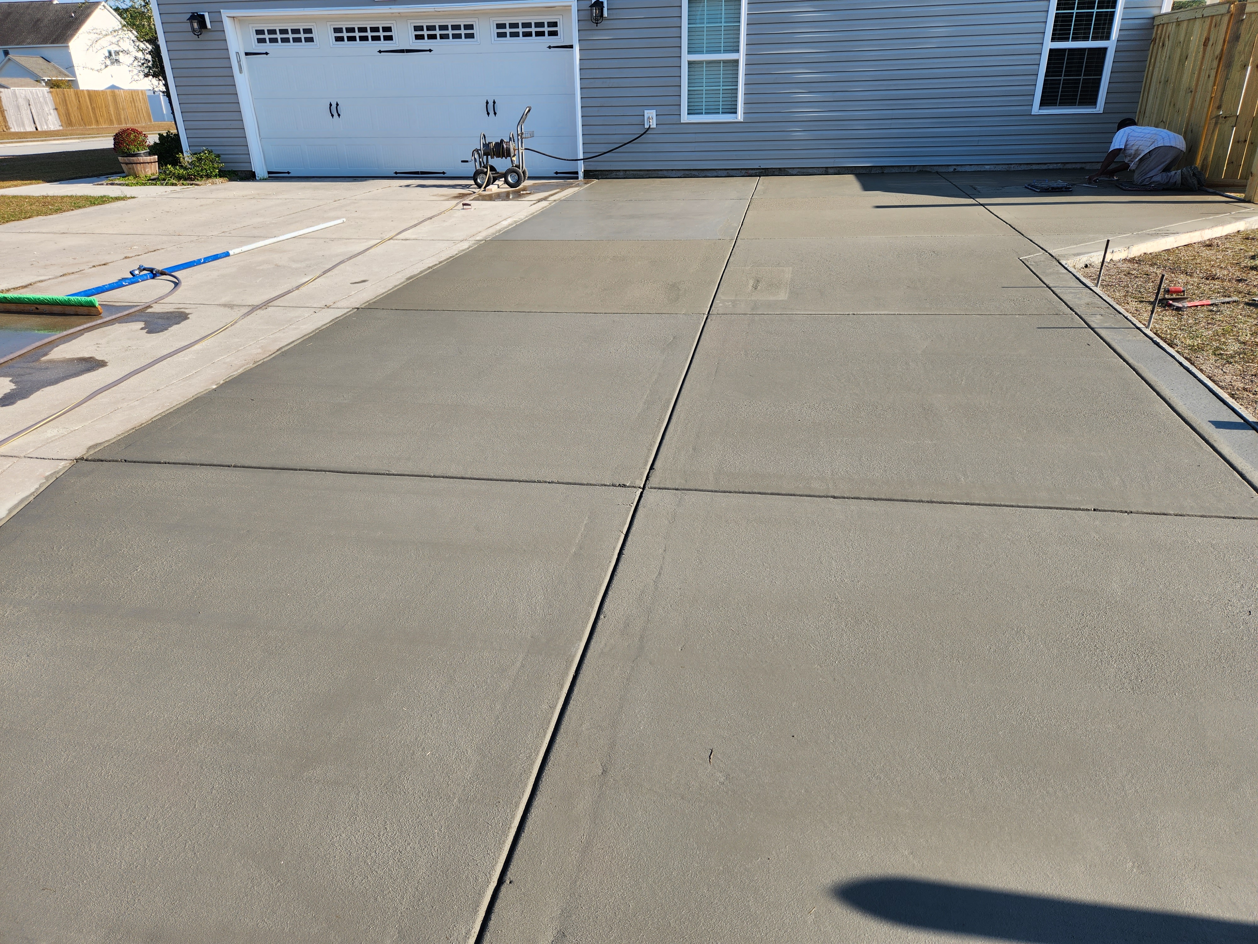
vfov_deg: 58.9
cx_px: 629
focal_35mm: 23
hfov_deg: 73.9
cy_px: 472
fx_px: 836
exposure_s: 1/854
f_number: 1.8
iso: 20
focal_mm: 5.4
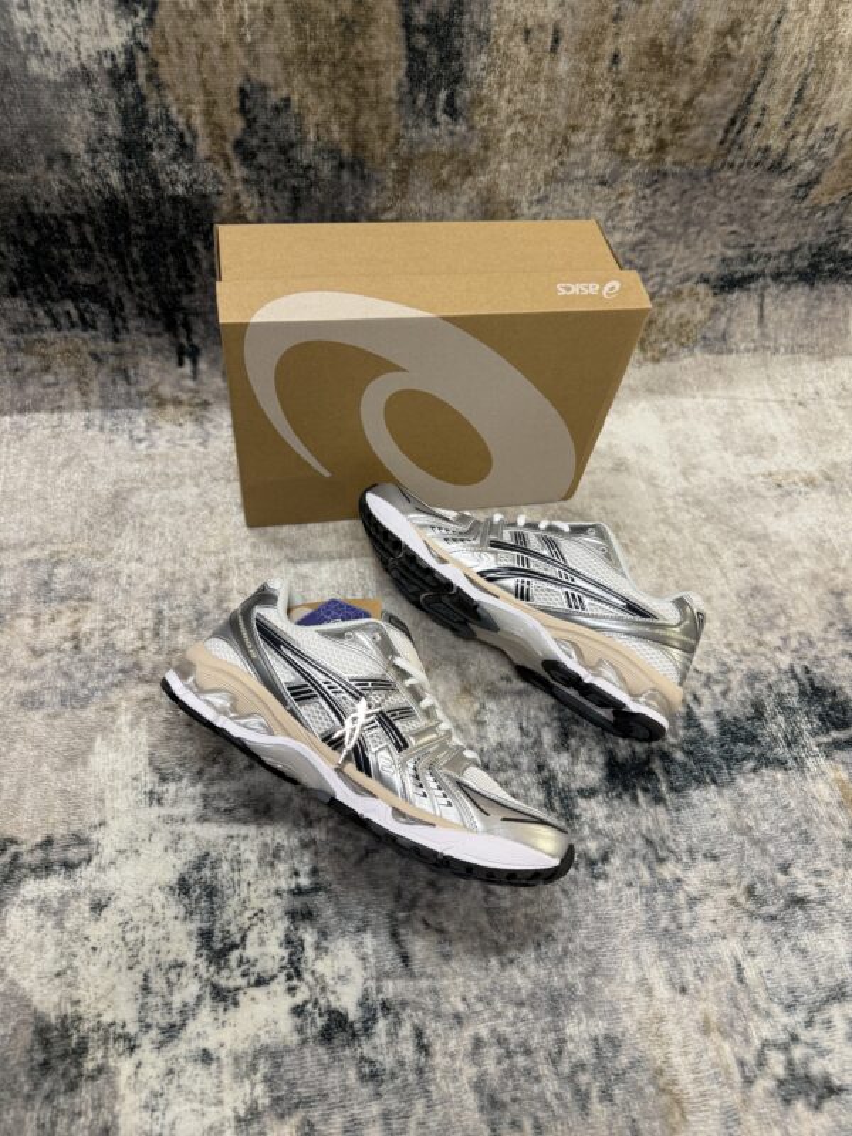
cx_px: 426
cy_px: 568
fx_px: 788
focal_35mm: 24
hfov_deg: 56.8
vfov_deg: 71.6
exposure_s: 1/50
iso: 125
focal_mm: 6.76
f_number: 1.78
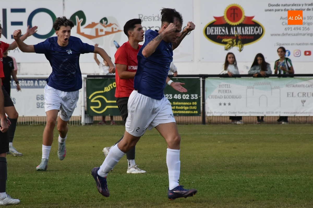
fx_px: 1824
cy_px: 104
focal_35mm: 210
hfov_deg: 9.8
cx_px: 156
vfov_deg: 6.5
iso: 800
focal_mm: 140
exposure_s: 1/500
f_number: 5.6
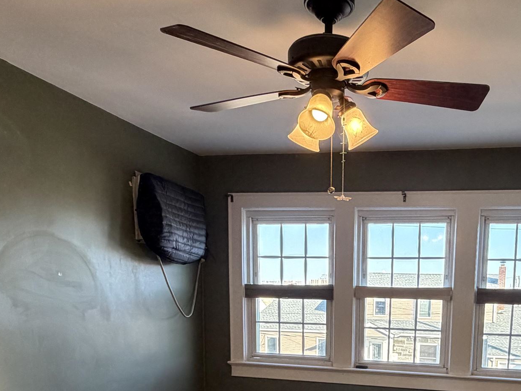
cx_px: 369
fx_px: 527
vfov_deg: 37.1
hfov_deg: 51.1
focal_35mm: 35
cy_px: 377
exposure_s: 1/120
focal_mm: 2.22
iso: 250
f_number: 2.2
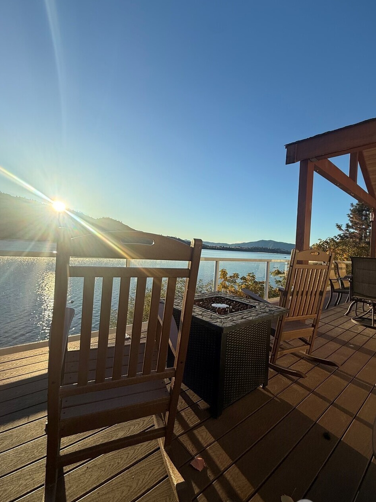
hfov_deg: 78.0
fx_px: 232
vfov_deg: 94.5
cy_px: 244
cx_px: 199
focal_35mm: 16
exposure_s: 1/1572
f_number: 2.2
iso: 50
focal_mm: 2.22
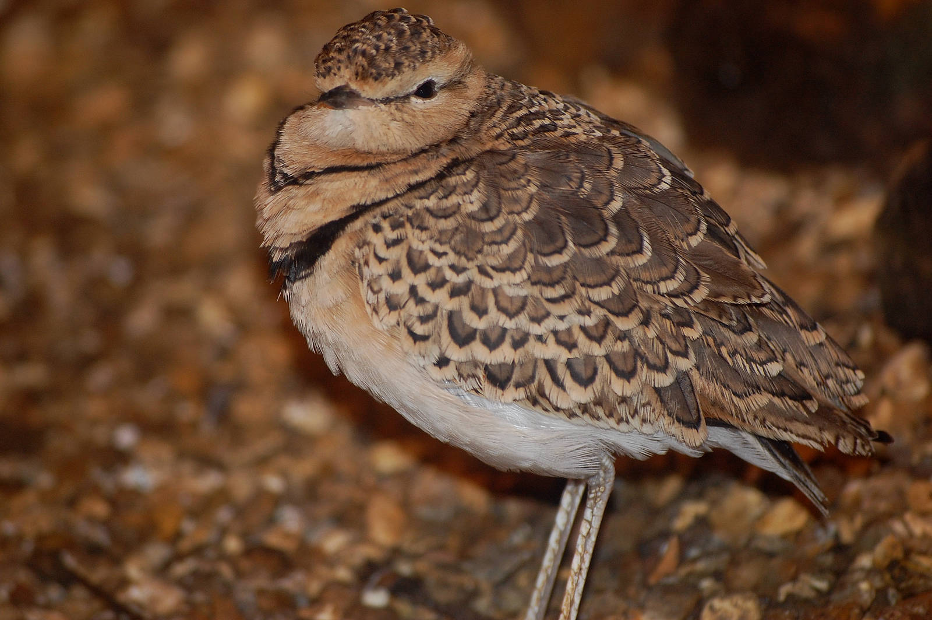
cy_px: 310
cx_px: 466
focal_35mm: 270
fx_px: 6984
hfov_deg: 7.6
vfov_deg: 5.1
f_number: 5.6
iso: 400
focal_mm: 180
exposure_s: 1/60
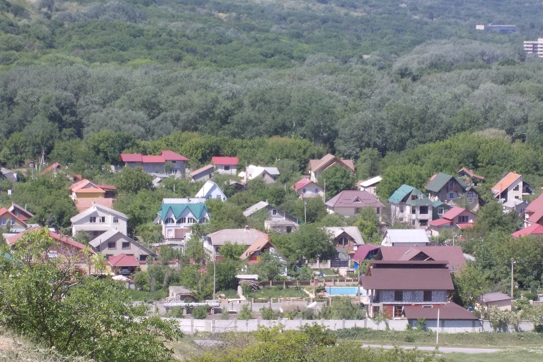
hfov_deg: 13.7
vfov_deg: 9.1
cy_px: 197
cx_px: 276
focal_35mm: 150
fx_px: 2262
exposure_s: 1/400
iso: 200
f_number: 6.8
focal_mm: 20
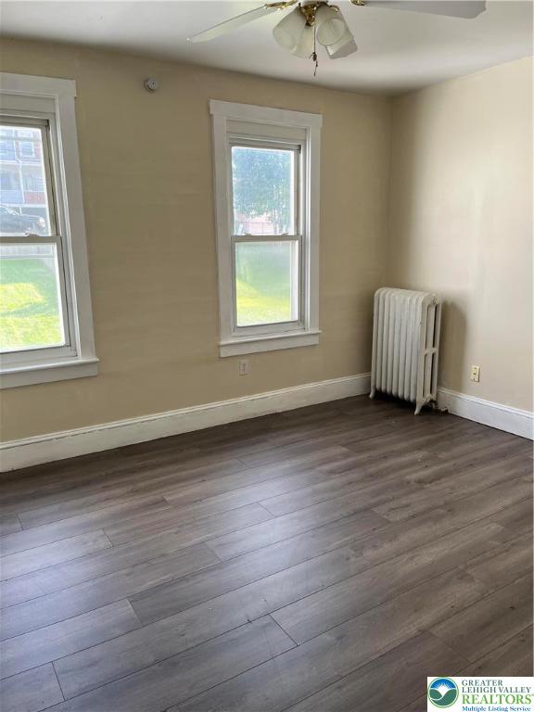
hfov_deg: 53.1
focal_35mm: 26
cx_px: 267
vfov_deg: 67.3
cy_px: 356
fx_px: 535
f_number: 1.6
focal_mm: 5.1
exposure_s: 1/122
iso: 50
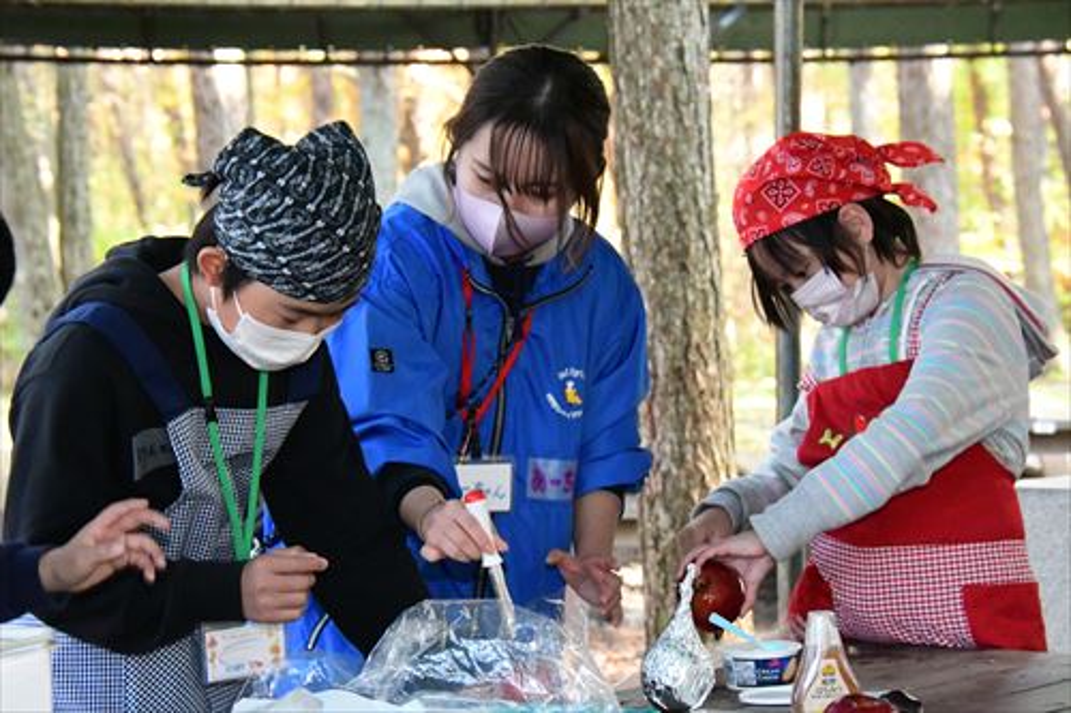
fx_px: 3658
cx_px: 536
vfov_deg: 11.1
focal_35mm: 123
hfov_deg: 16.7
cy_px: 356
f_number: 8
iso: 16000
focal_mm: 82
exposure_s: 1/125
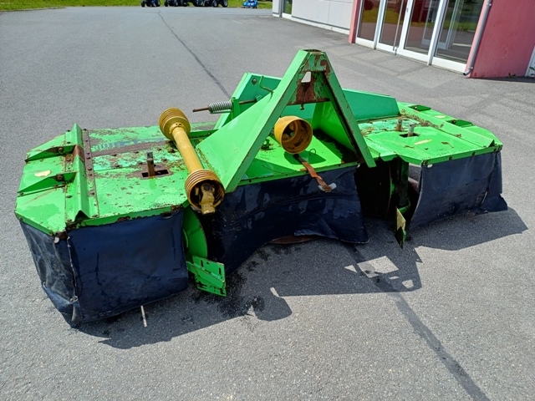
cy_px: 200
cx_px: 268
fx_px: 386
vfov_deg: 54.9
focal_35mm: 25
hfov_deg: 69.4
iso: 50
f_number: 1.8
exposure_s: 1/898
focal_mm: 4.65
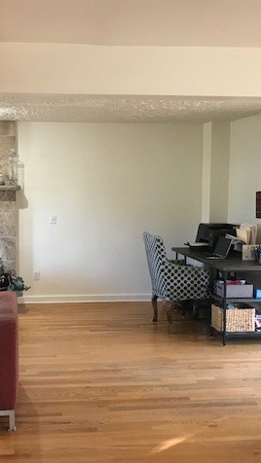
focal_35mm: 41
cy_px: 232
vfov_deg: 49.4
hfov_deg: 28.6
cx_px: 65
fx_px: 504
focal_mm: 3.99
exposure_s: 1/24
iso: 40
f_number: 1.8
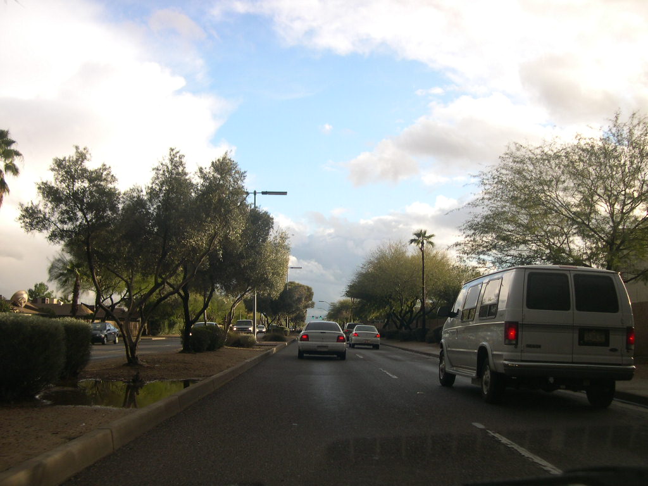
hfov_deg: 49.0
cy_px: 243
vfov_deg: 37.7
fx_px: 711
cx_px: 324
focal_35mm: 38
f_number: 2.8
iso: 100
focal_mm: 8
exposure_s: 1/348
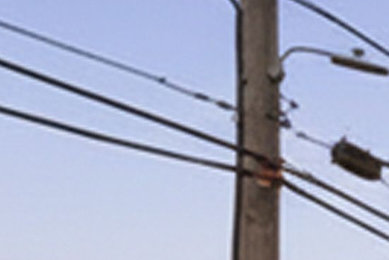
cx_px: 1302
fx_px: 1243
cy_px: -75
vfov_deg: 11.6
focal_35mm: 115
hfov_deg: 10.0
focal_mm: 15
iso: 80
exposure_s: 1/100
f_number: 6.3
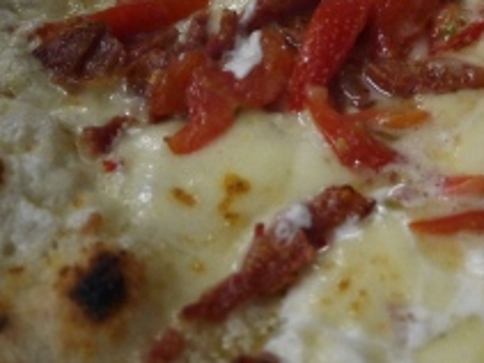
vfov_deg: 16.9
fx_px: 1188
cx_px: 477
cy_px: -21
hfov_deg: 22.2
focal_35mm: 85
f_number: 4.5
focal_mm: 20
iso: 1600
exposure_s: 1/60
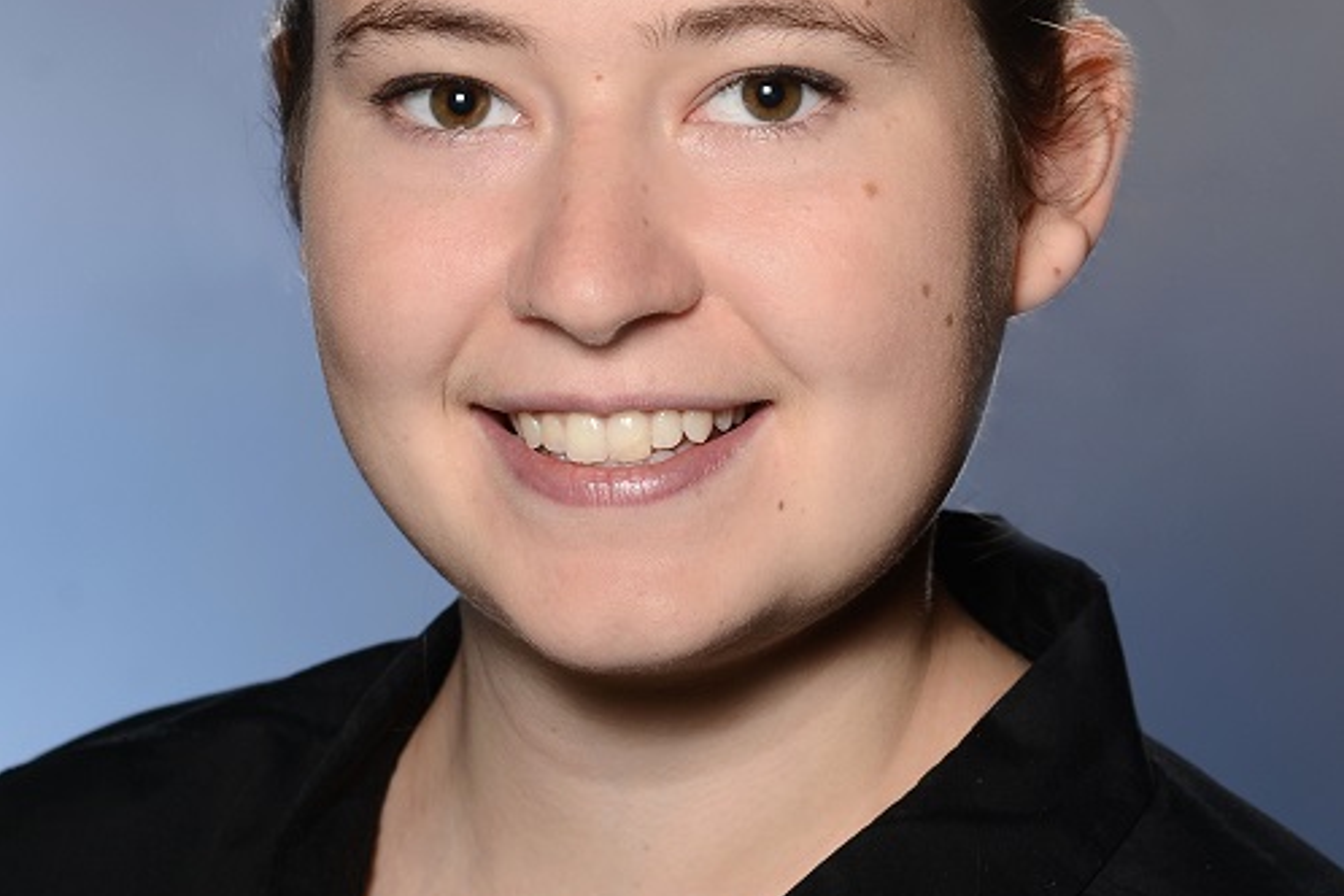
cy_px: 227
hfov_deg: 10.7
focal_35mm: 193
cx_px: 672
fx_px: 7196
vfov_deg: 7.1
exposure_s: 1/125
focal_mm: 85
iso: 100
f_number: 8
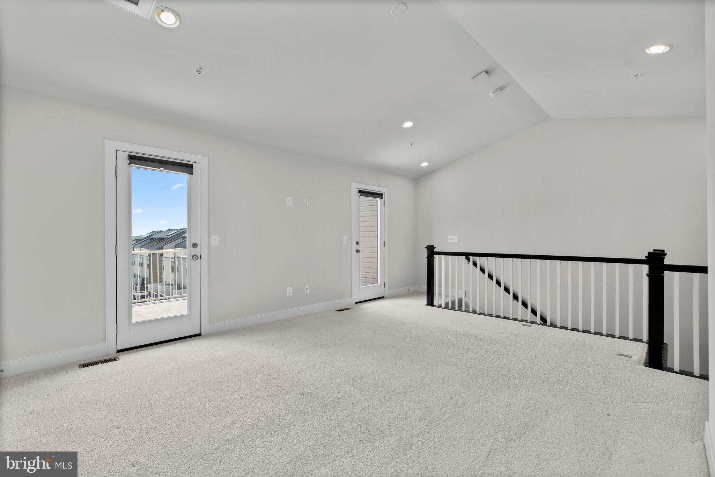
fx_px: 318
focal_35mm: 16
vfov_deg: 73.8
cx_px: 358
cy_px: 238
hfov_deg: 96.7
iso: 100
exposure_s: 1/10
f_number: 8
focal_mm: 16
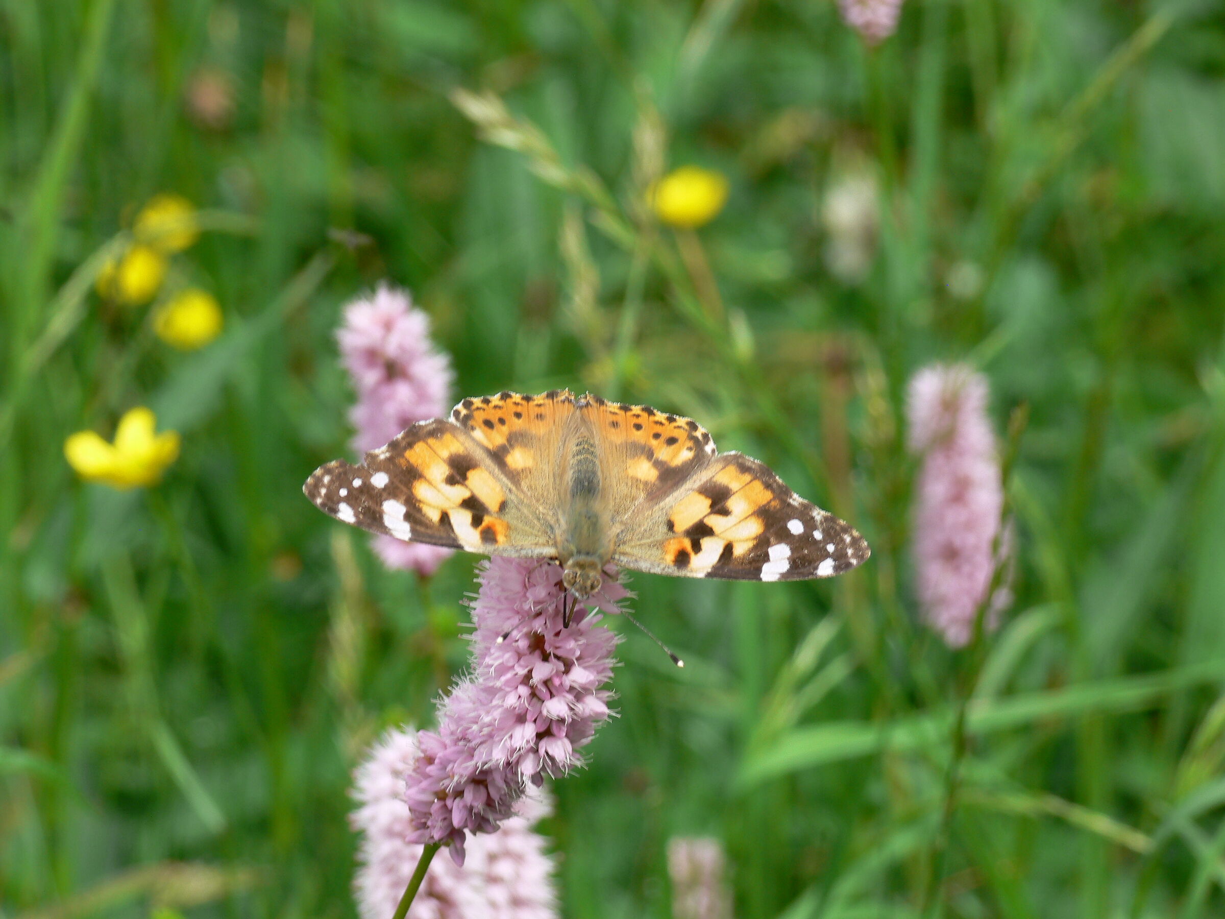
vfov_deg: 10.2
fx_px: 5167
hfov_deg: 13.5
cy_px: 460
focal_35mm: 146
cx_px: 612
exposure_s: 1/200
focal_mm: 30.8
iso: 80
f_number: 5.6
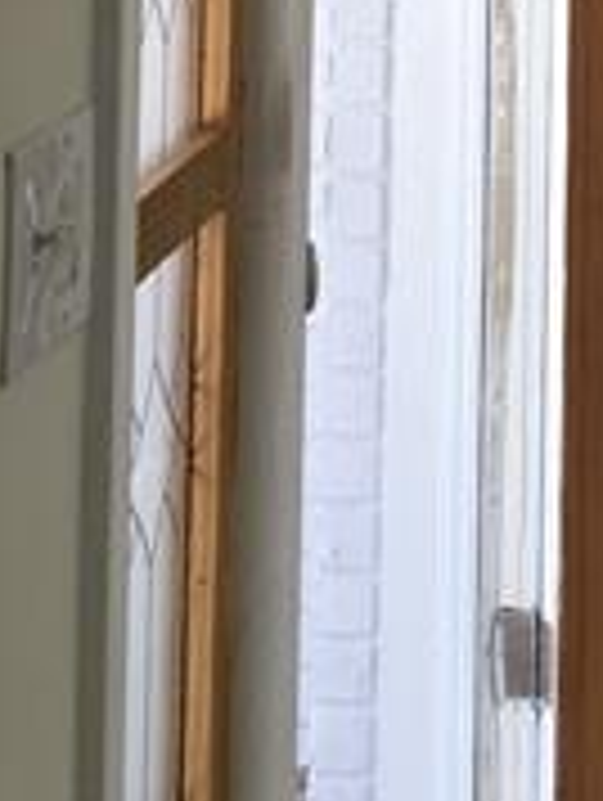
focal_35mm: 125
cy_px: -675
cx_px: 999
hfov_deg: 11.2
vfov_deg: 13.9
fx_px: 2896
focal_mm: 4.15
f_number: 2.2
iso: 25
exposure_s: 1/179
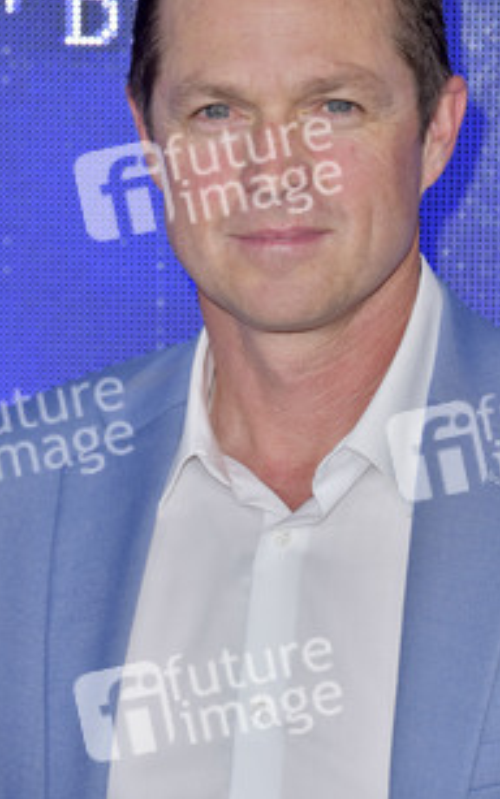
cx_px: 285
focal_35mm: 239
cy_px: 310
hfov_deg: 5.5
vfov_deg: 8.8
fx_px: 5208
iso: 320
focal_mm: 180
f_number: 7.1
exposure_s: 1/250
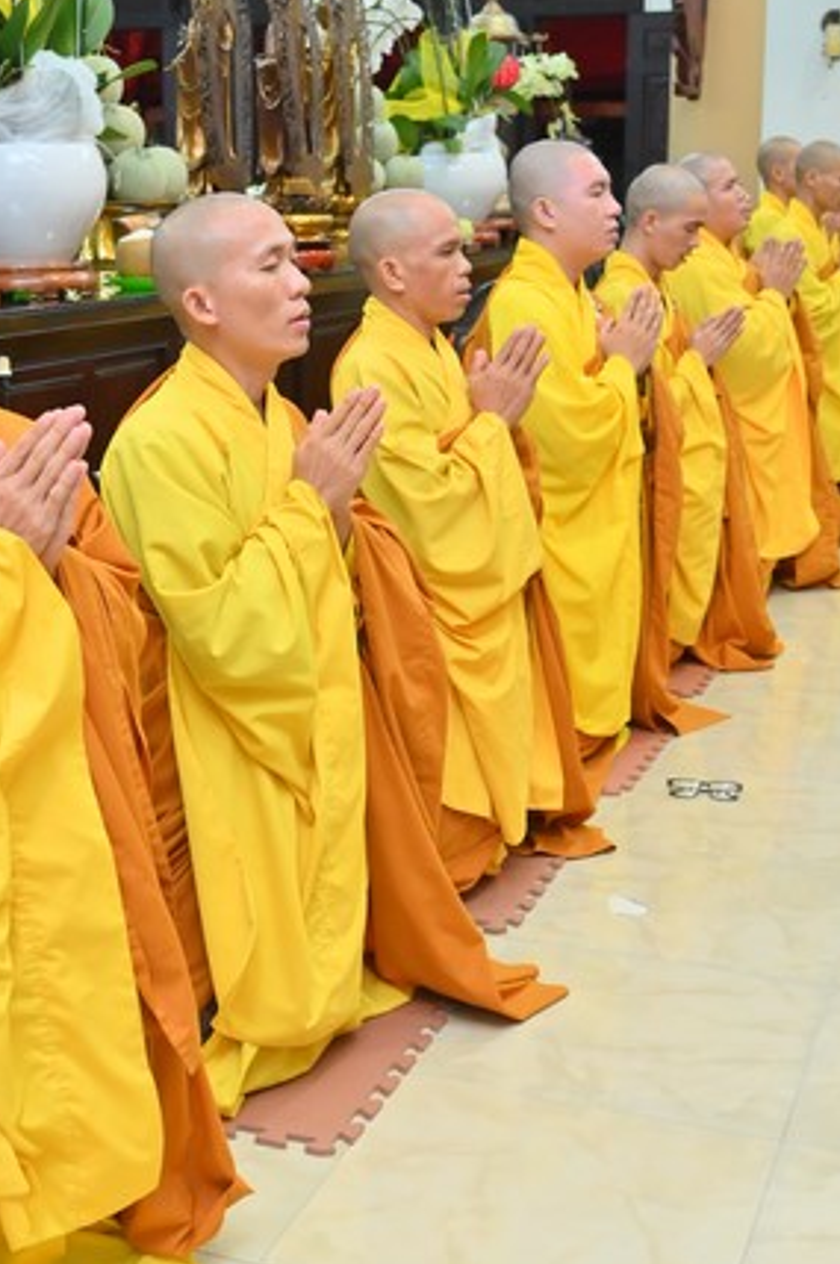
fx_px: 1859
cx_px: 307
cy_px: 539
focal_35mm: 53
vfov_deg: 37.5
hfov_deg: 25.4
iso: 1600
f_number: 5
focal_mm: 35
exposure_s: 1/60
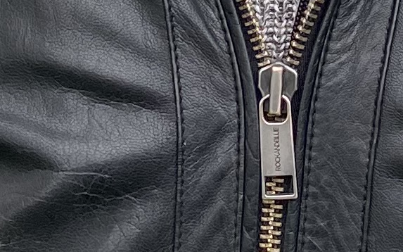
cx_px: 276
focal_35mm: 194
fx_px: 2131
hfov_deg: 10.8
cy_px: -353
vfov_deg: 6.4
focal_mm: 4.25
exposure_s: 1/122
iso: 50
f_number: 1.8
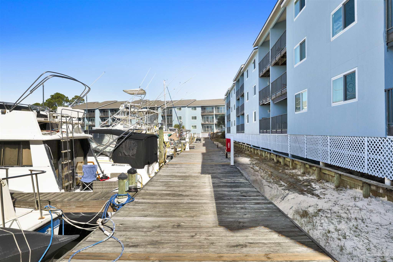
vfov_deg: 58.3
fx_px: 235
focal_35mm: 22
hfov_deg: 79.9
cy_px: 131
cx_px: 196
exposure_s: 1/500
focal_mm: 21.5
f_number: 11
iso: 400
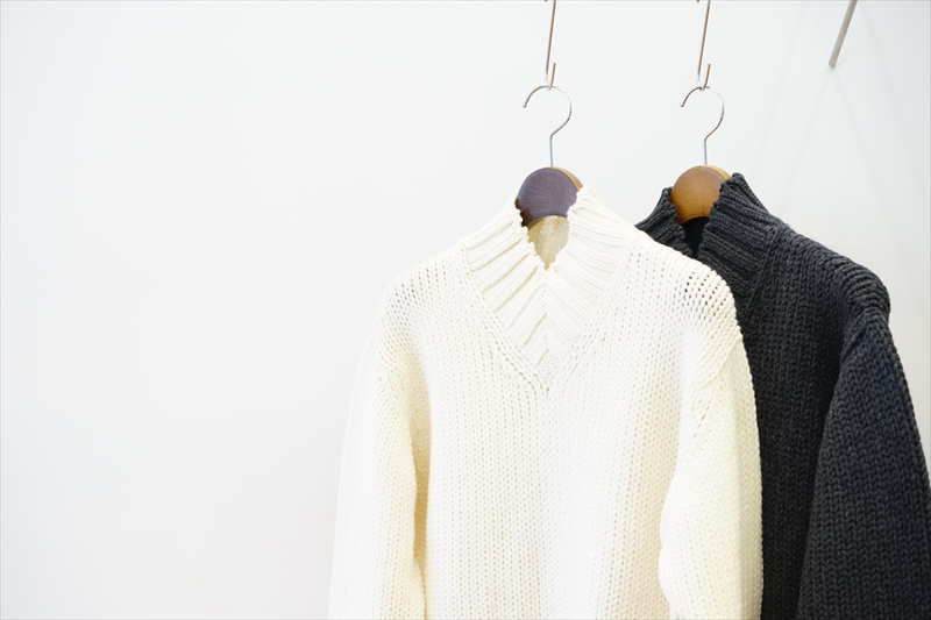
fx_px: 1422
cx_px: 466
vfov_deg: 24.6
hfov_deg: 36.3
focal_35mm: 55
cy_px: 310
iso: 800
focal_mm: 55
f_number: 4
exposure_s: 1/60
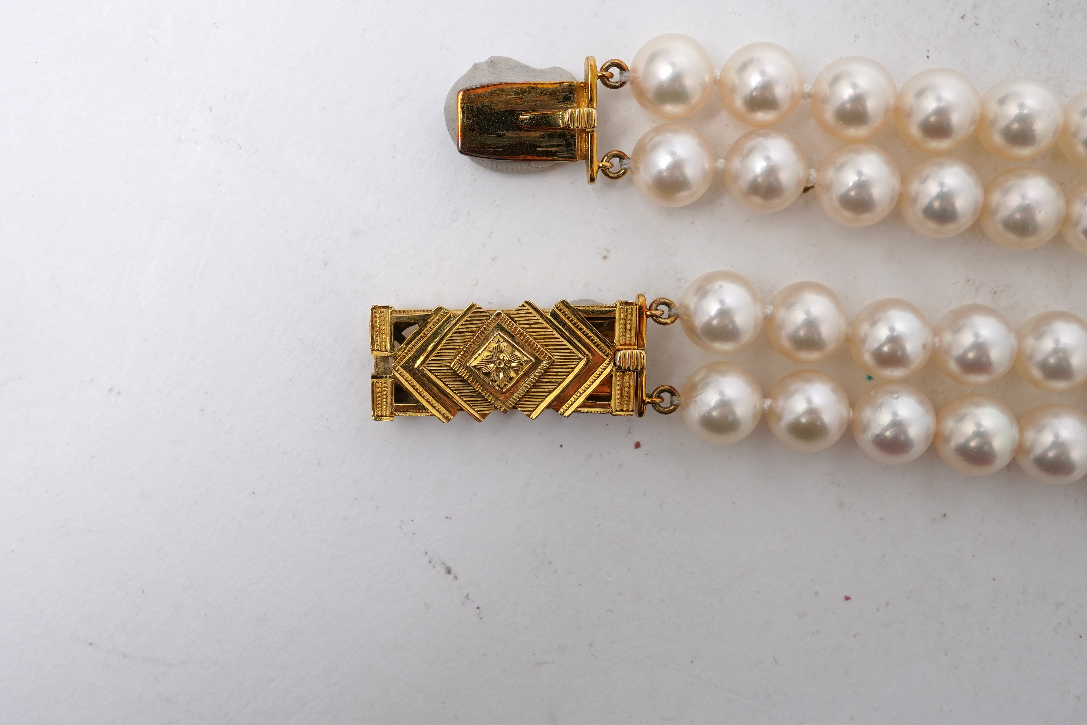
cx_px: 544
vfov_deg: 29.9
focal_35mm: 45
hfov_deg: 43.6
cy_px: 362
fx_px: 1359
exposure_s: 1/125
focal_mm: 30
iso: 400
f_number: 20
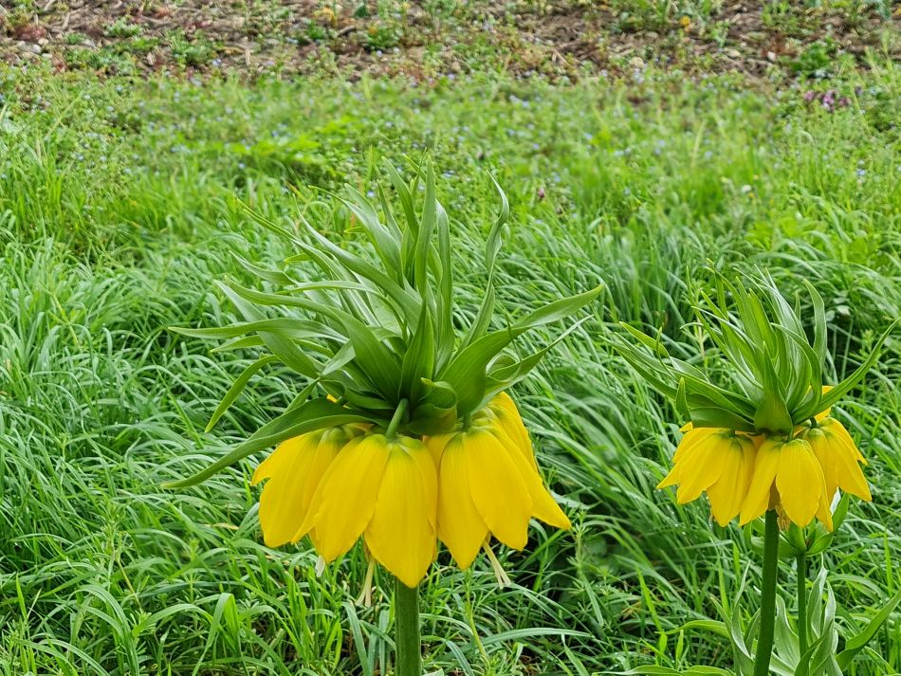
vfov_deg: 53.1
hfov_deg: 67.3
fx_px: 677
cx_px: 450
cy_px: 338
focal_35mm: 26
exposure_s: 1/684
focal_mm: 5.4
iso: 50
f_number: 1.8
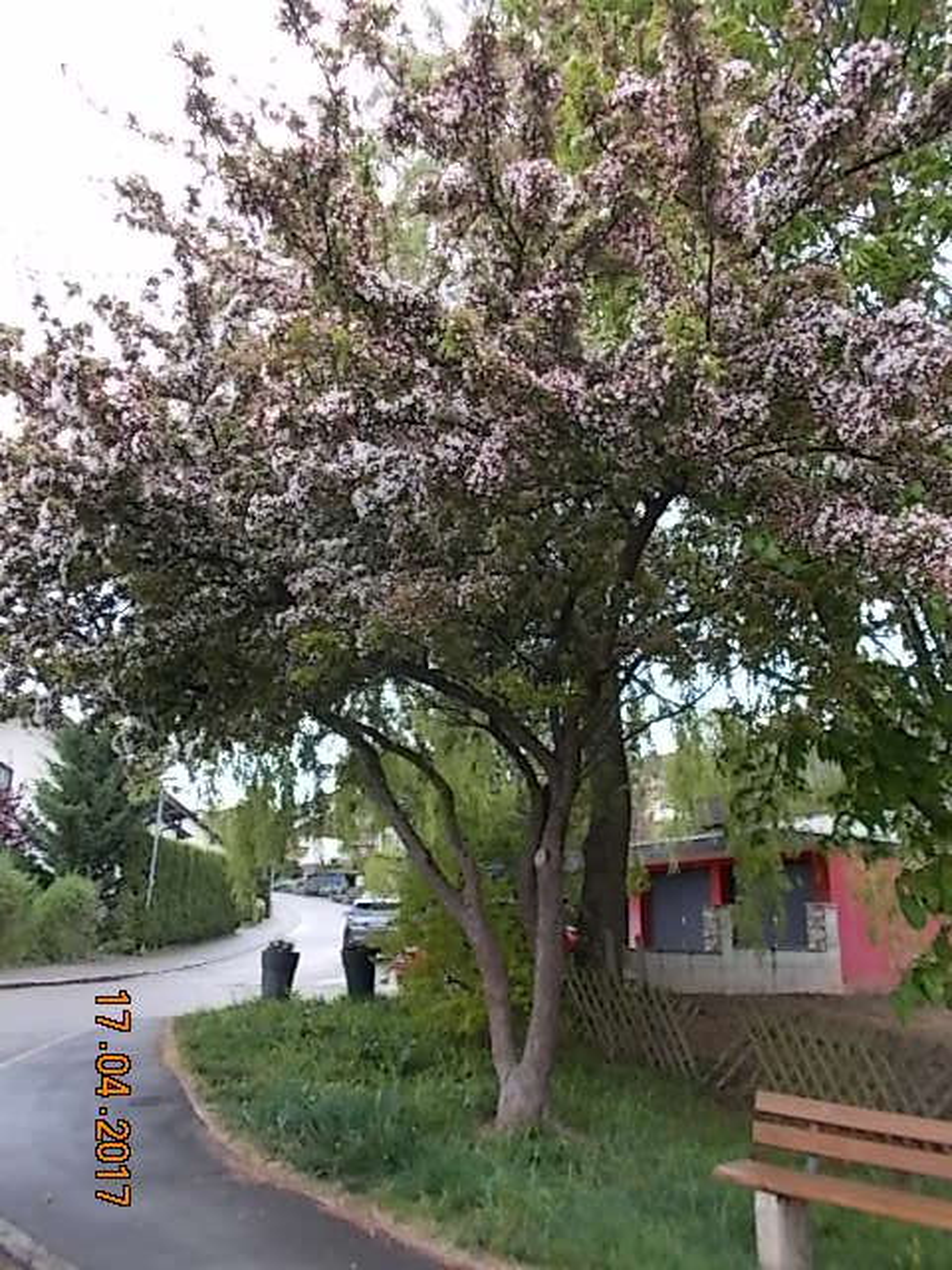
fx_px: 953
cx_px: 476
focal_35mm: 26
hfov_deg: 53.1
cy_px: 635
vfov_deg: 67.3
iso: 80
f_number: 3.2
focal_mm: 4.6
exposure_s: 1/30
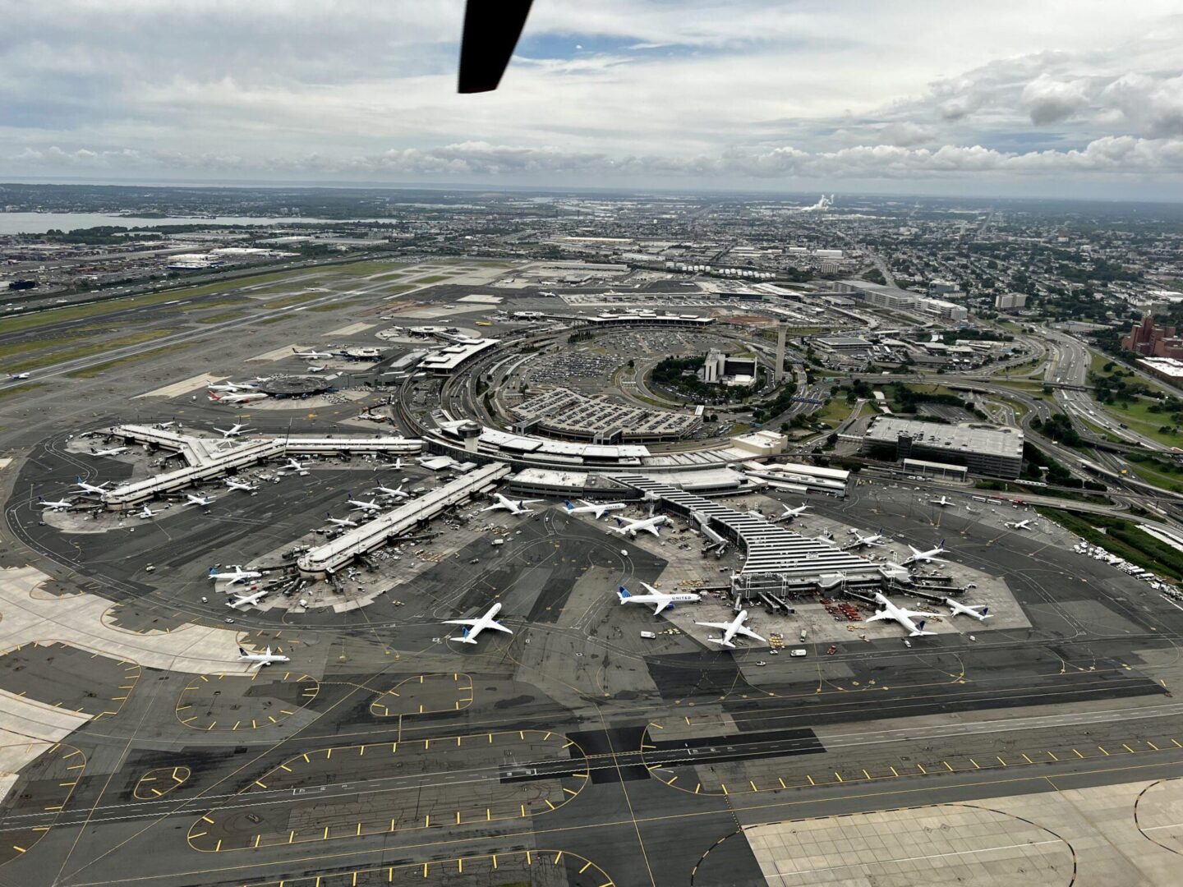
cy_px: 444
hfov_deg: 67.3
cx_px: 592
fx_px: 889
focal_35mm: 26
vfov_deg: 53.1
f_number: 1.5
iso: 50
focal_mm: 5.7
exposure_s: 1/3165
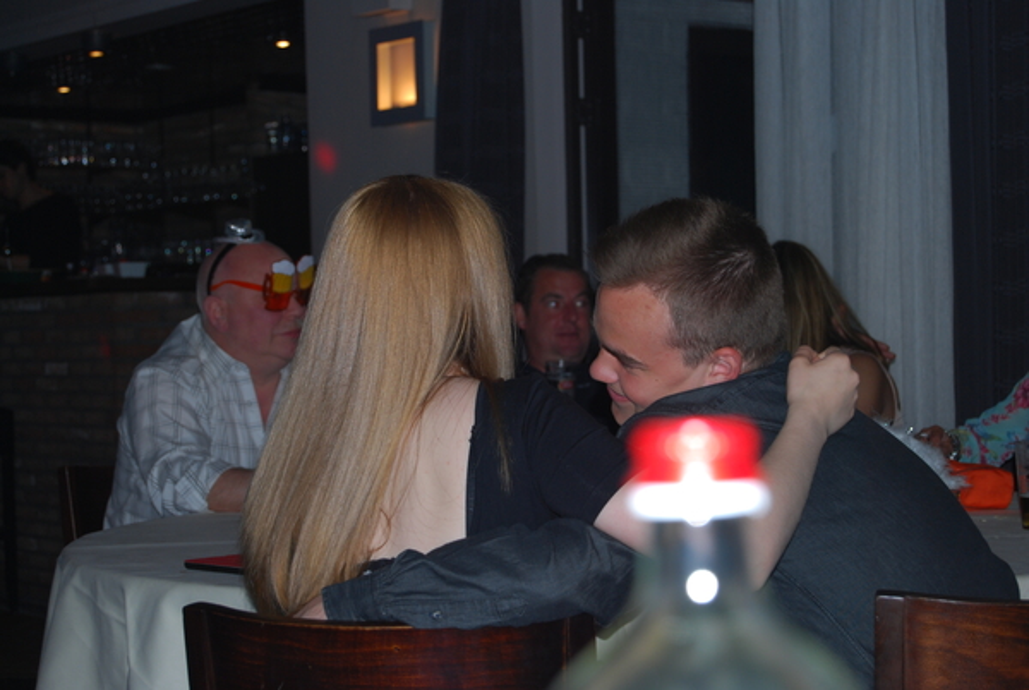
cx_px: 514
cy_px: 345
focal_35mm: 82
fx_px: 2362
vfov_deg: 16.6
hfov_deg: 24.6
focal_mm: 55
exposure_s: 1/60
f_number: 5.6
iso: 200
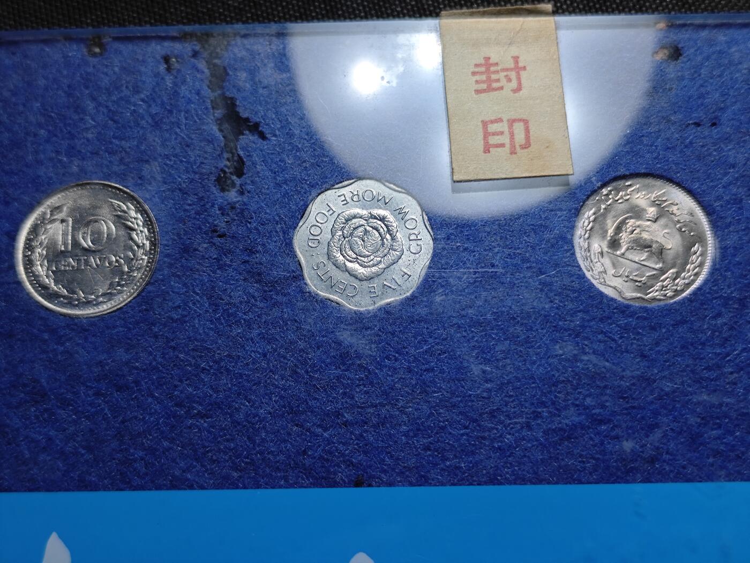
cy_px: 282
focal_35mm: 49
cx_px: 375
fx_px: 1062
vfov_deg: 29.7
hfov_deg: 38.9
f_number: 1.6
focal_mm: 5.84
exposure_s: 1/100
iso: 80
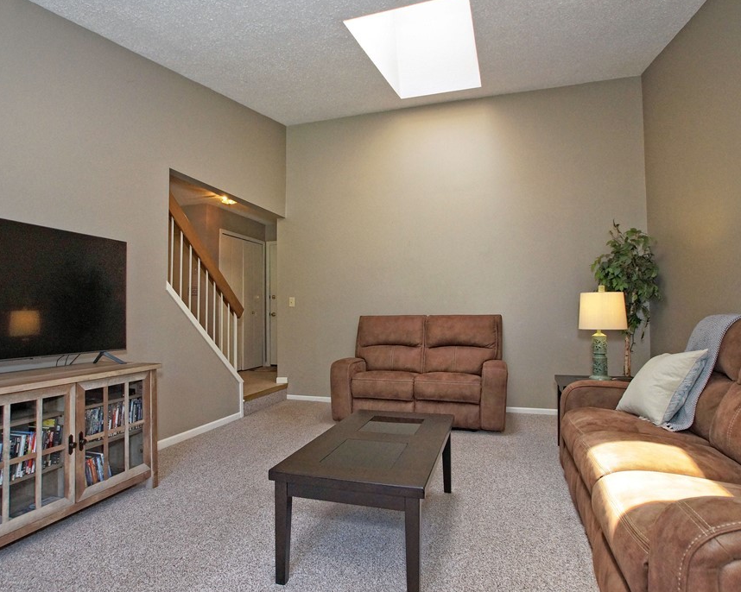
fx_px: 430
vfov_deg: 69.2
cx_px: 339
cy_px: 303
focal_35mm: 20
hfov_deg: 81.4
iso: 1000
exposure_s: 1/160
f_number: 4.5
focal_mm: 11
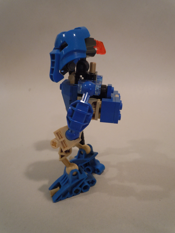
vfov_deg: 63.4
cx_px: 88
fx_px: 189
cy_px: 116
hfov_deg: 49.7
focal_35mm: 28
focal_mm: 5
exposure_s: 1/25
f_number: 3.7
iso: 400
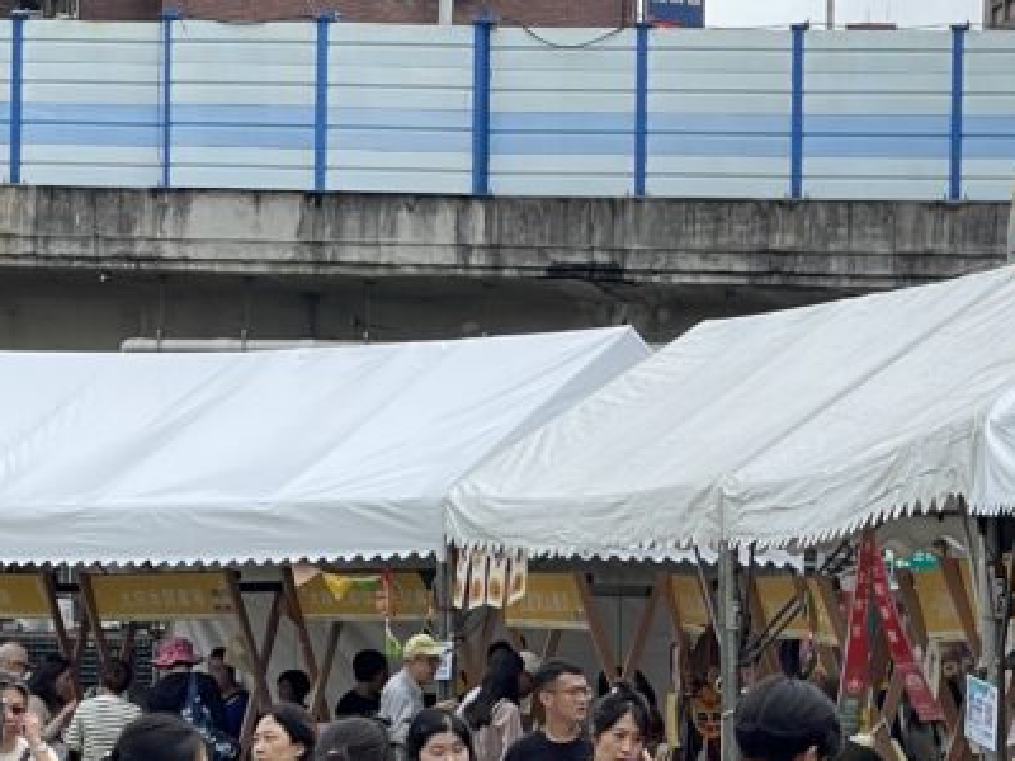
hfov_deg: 11.8
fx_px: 4809
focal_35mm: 164
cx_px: 1213
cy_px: 791
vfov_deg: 9.0
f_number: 2.2
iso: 20
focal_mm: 7.5
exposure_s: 1/608
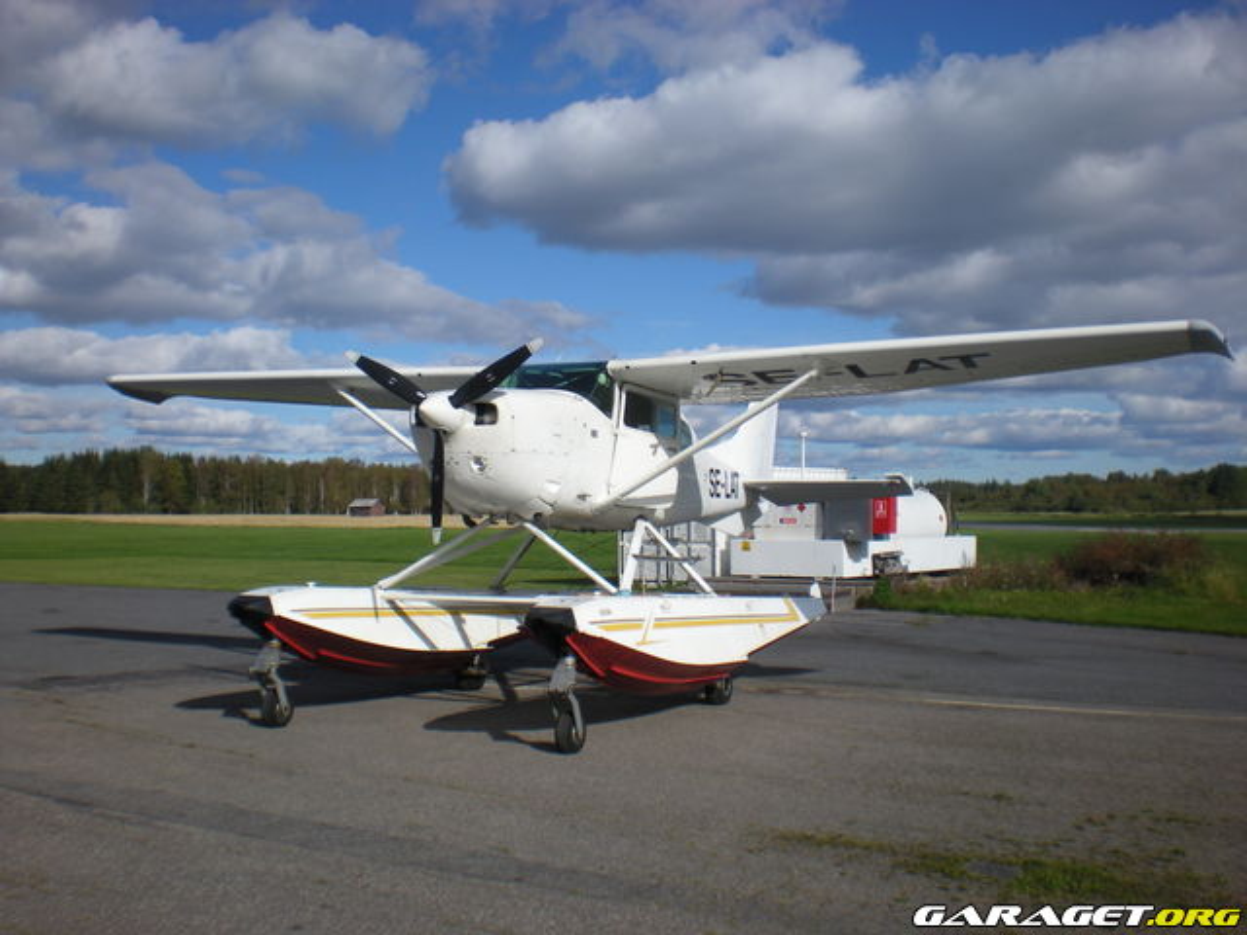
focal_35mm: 38
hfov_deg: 49.0
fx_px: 1369
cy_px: 468
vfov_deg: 37.7
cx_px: 624
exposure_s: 1/926
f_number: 4.6
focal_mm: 6.3
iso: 64
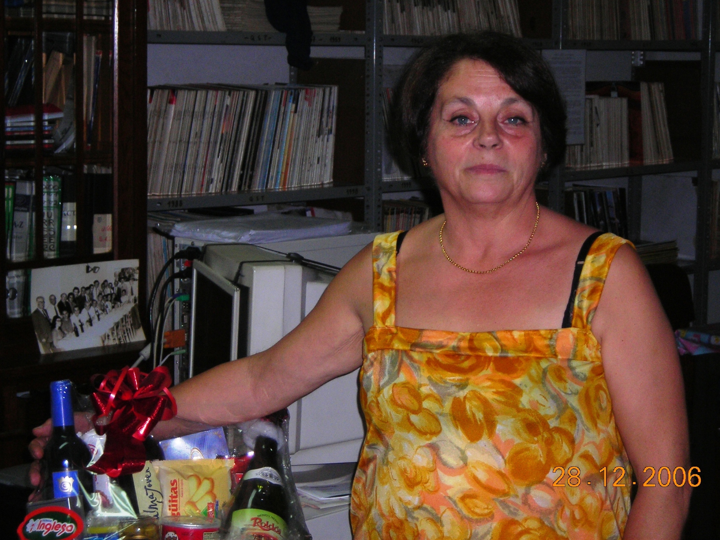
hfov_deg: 22.5
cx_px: 351
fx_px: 1809
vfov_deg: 17.0
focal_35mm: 87
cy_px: 235
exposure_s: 1/60.1
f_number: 4.2
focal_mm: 12.7
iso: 97
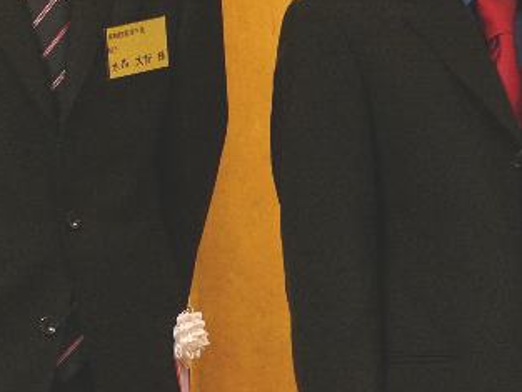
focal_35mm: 323
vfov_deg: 4.6
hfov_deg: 6.1
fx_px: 4873
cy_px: -5
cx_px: 43
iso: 100
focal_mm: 26.3
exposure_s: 1/60
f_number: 2.8
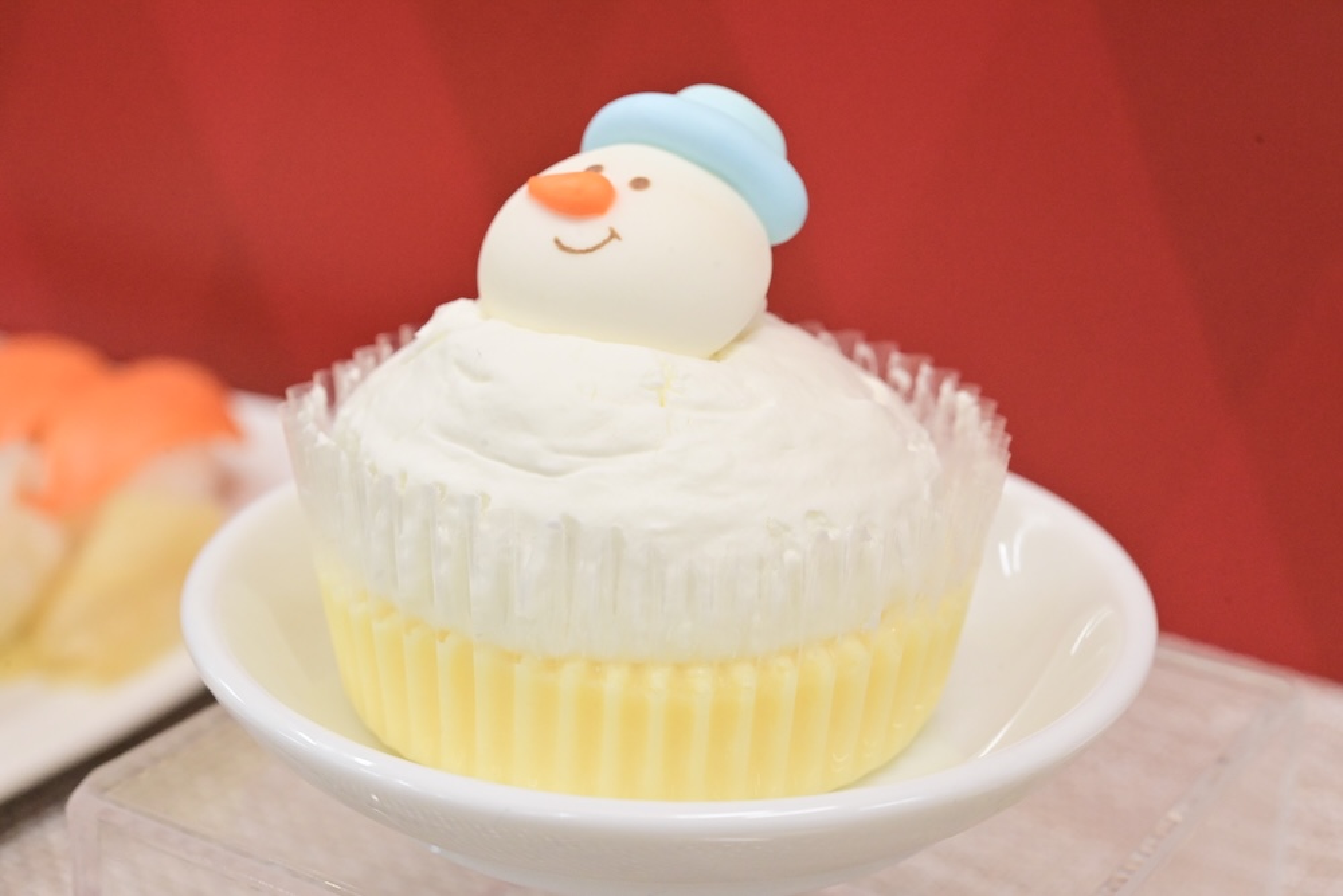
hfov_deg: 33.4
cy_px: 448
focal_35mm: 60
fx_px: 2239
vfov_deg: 22.6
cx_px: 672
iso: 6400
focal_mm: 60
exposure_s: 1/320
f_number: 10
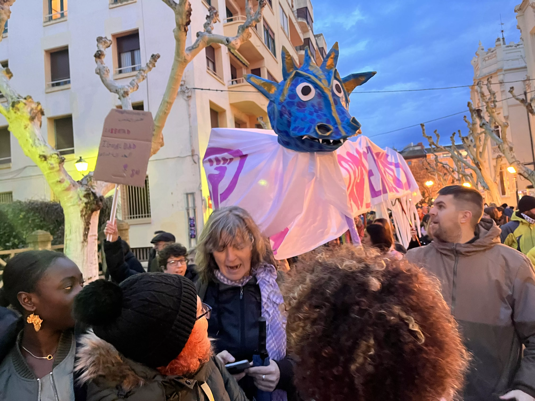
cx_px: 268
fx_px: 402
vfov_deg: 53.1
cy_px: 200
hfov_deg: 67.3
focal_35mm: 26
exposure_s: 1/25
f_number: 1.6
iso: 500
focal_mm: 5.1
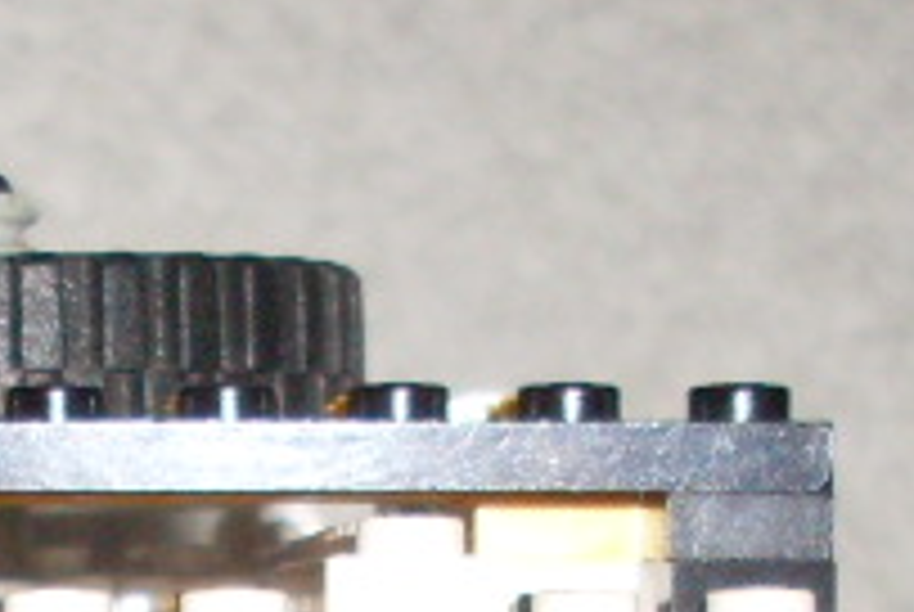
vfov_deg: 6.6
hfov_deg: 10.2
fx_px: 5060
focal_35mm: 199
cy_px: 1346
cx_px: -86
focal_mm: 6.3
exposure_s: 1/45
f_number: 2.8
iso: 100
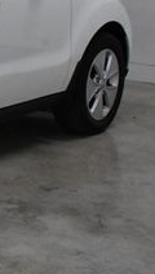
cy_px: 39
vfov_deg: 17.2
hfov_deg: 9.1
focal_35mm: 123
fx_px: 894
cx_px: -191
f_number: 11
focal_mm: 26
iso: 2500
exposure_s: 1/500
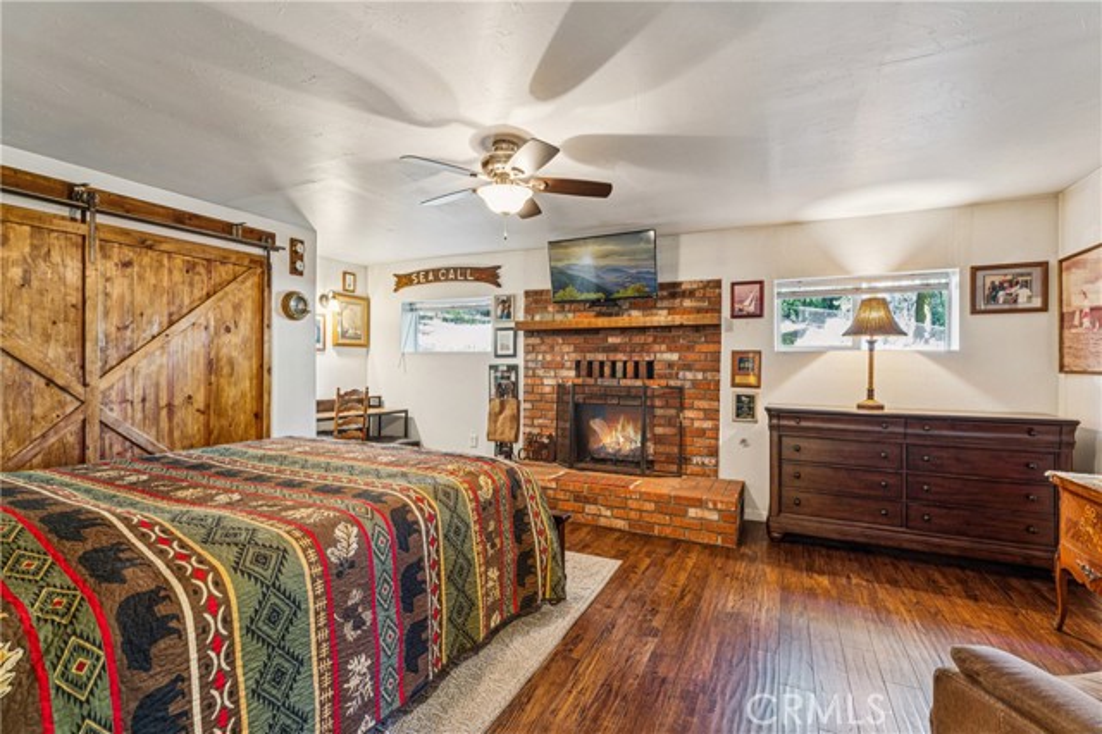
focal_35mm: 16
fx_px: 496
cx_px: 551
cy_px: 367
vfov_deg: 73.0
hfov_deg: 96.1
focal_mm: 16.2
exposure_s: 4
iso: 100
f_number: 13
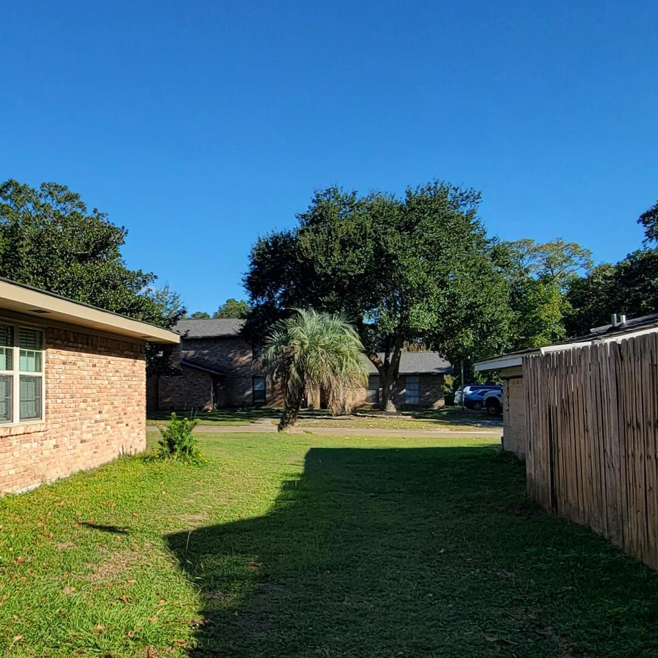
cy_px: 367
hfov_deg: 46.8
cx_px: 84
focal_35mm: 32
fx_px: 688
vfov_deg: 51.0
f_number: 2.2
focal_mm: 2.2
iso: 50
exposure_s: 1/1225
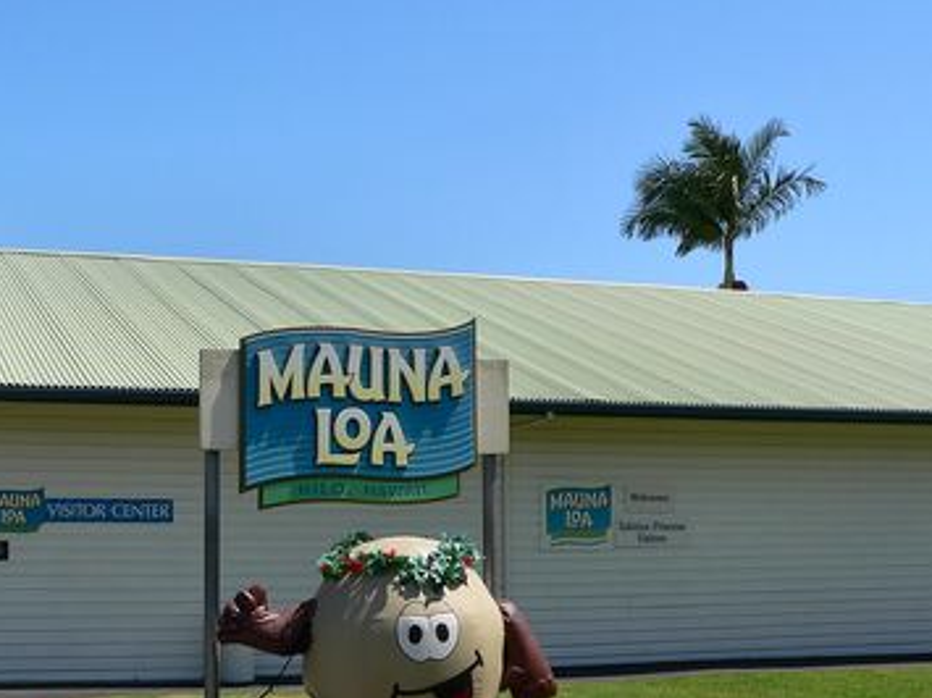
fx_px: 1480
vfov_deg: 26.4
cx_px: 305
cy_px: 461
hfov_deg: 34.6
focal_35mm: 55
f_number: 5.2
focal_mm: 6.5
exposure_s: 1/500
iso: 80
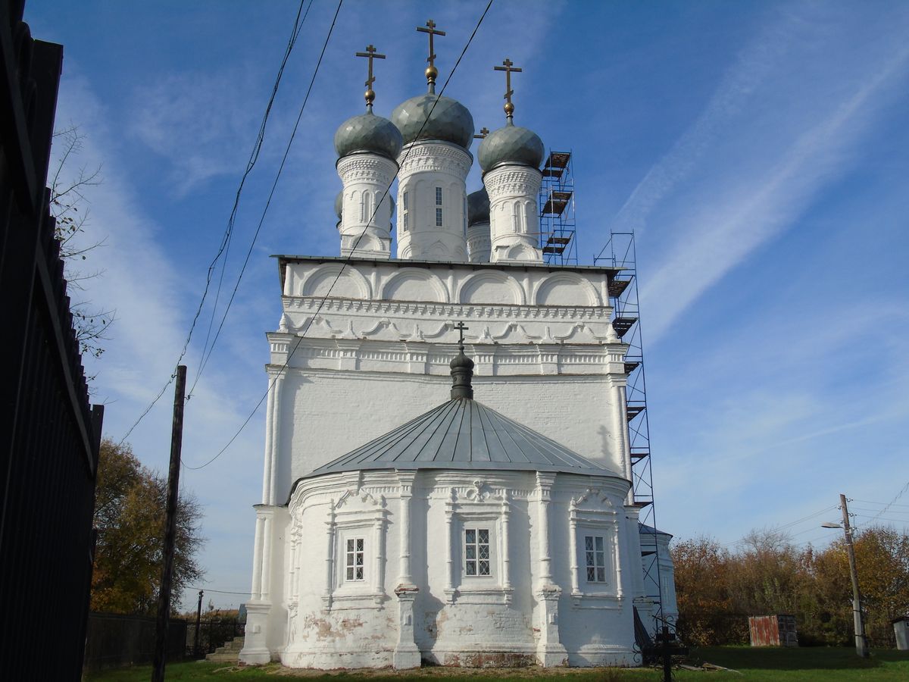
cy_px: 341
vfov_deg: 41.8
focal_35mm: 34
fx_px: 893
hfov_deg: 54.0
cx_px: 454
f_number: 3.8
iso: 80
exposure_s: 1/1000
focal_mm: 6.1
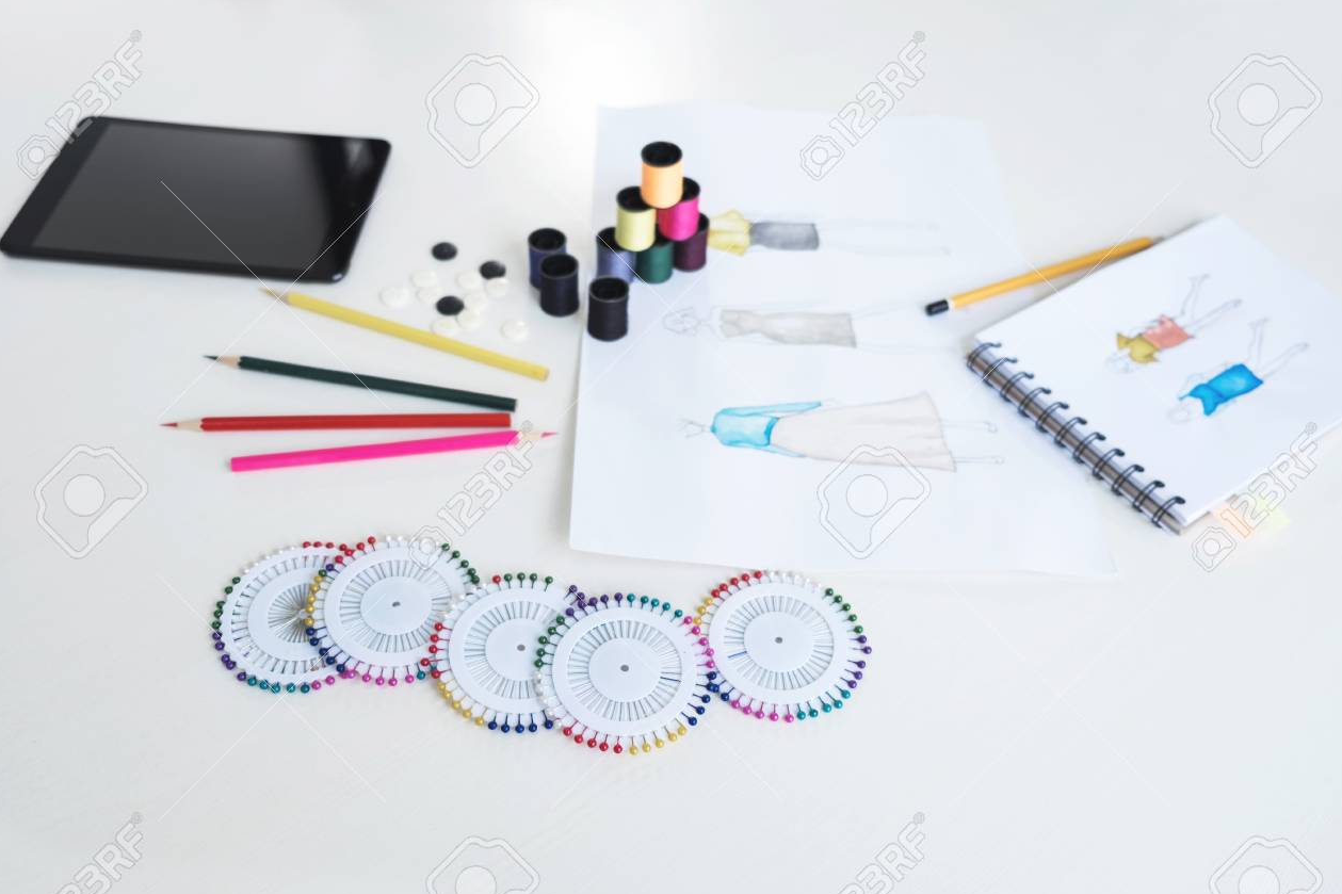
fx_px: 1193
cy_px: 458
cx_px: 669
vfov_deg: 41.1
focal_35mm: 32
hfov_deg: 58.7
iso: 250
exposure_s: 1/160
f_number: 3.2
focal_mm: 20.5
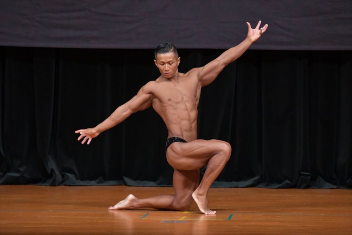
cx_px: 176
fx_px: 3372
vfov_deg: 4.0
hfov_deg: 6.0
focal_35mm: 345
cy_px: 118
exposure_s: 1/400
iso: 4000
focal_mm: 230
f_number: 5.6
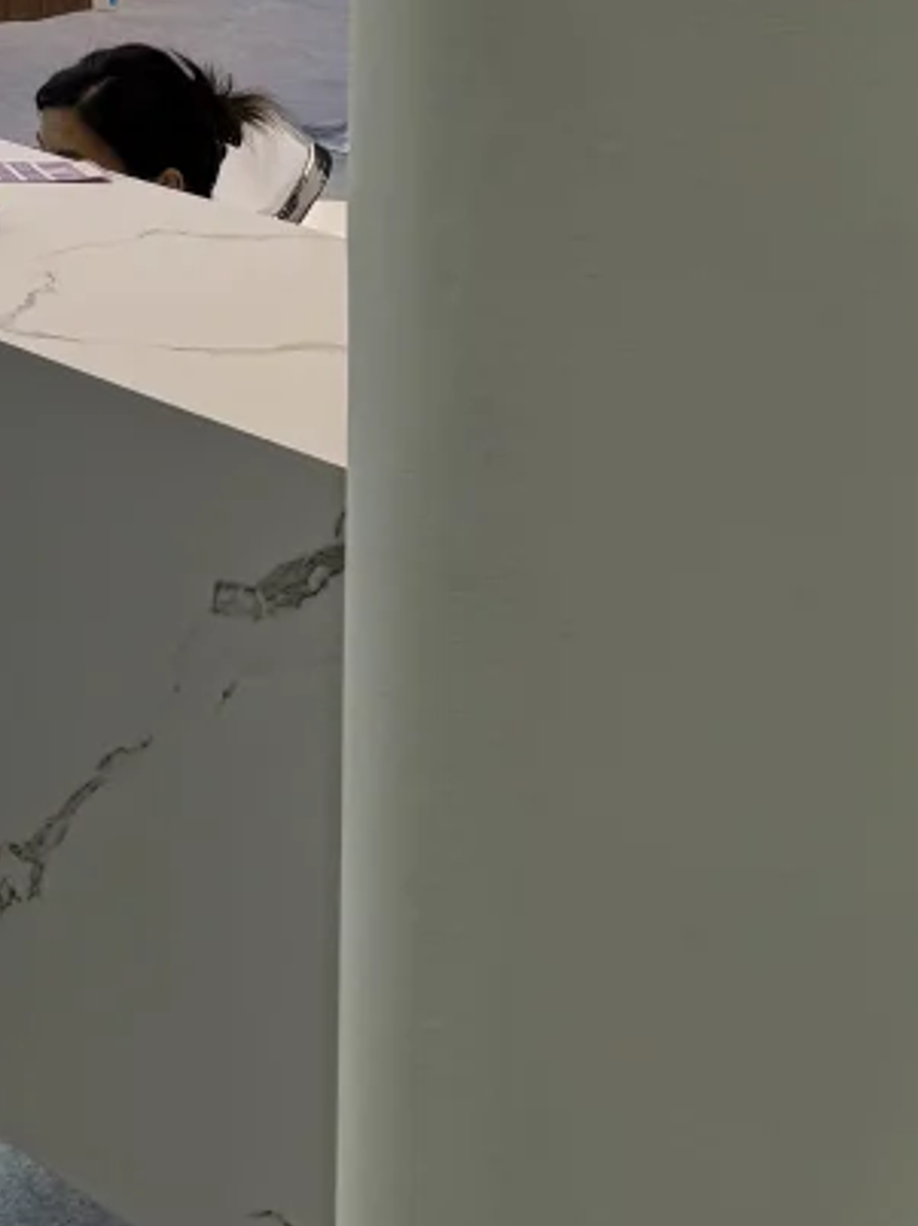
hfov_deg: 15.3
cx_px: -610
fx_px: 3044
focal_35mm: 86
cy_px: -647
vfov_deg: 19.6
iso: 64
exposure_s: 1/204
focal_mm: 6.76
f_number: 1.78
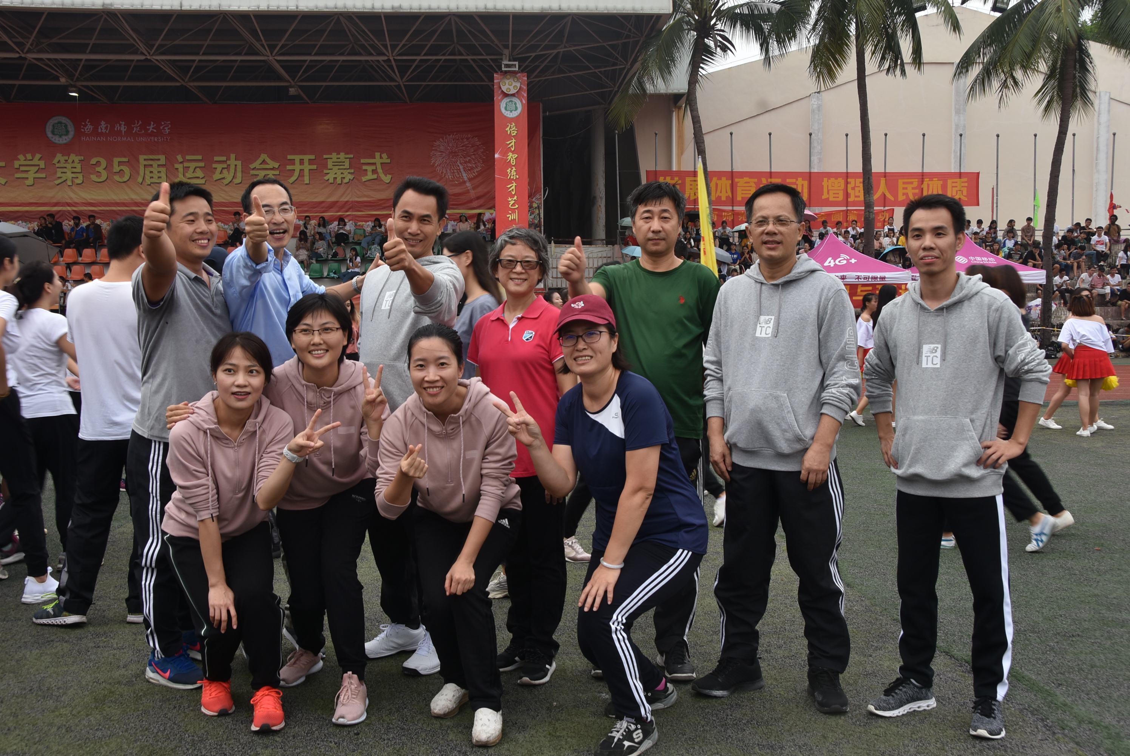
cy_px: 378
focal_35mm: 36
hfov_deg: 53.1
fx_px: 1131
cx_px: 565
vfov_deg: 36.9
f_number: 9.5
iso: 140
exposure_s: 1/60
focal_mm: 24
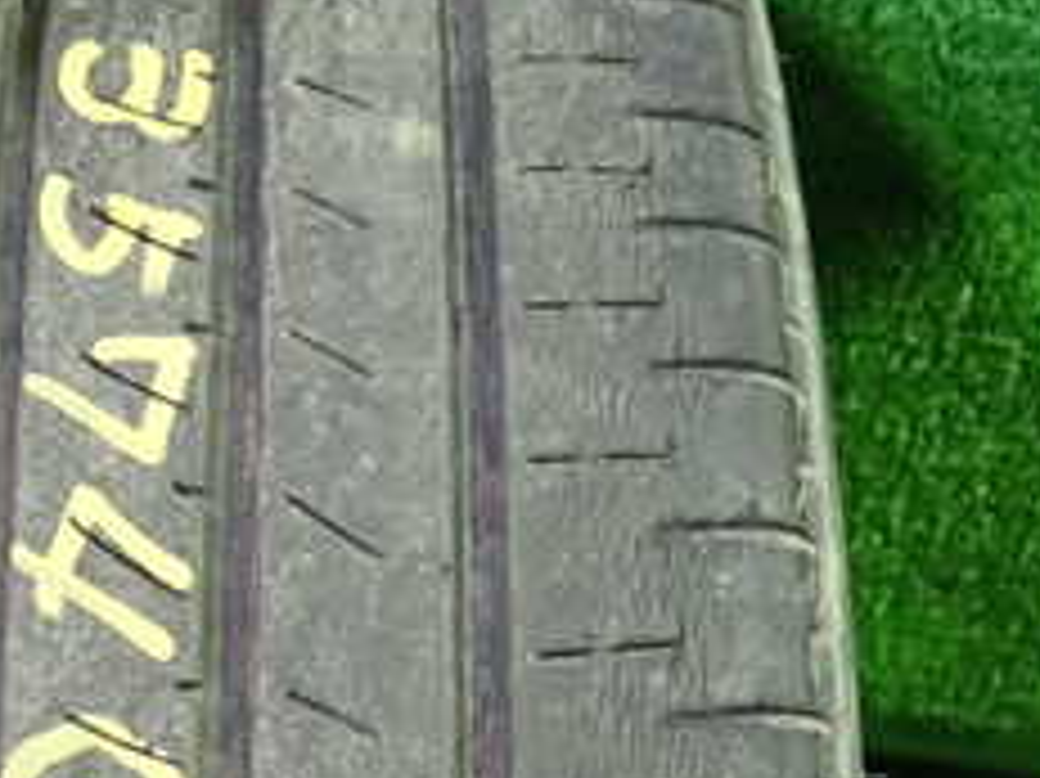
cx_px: 5
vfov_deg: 18.9
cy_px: 306
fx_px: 2342
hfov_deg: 24.0
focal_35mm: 78
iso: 800
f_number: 2.3
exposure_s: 1/30
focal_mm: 5.4
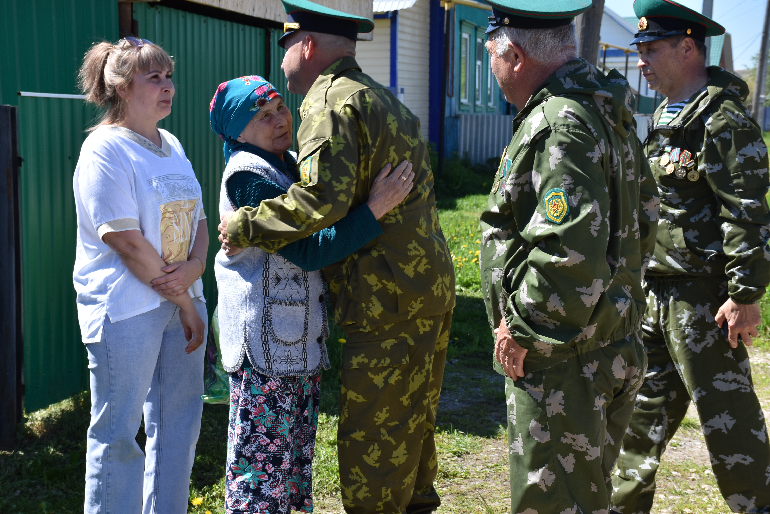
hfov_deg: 31.9
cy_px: 257
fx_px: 1348
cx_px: 385
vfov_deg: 21.6
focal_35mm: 63
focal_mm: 42
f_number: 9
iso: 200
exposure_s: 1/320
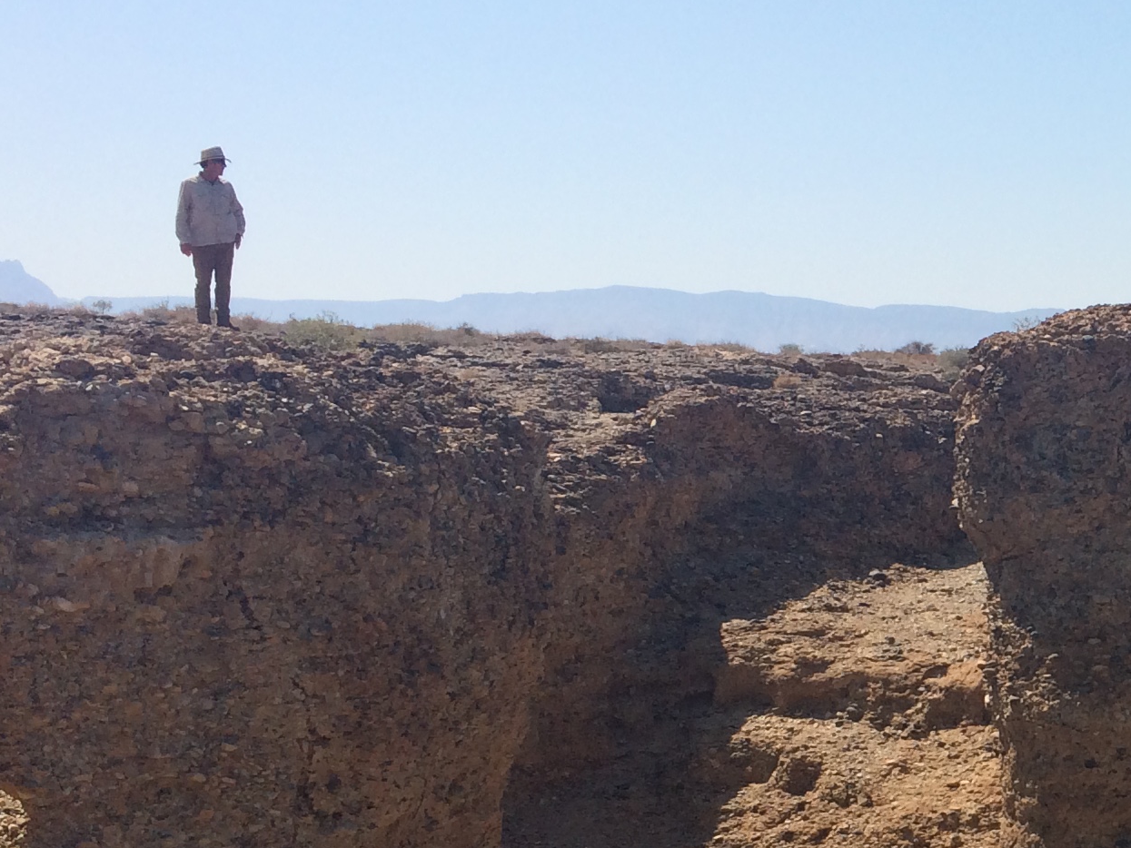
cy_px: 694
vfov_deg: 19.2
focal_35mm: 76
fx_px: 2483
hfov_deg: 23.8
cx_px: 1292
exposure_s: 1/2740
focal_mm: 4.15
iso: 32
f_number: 2.2
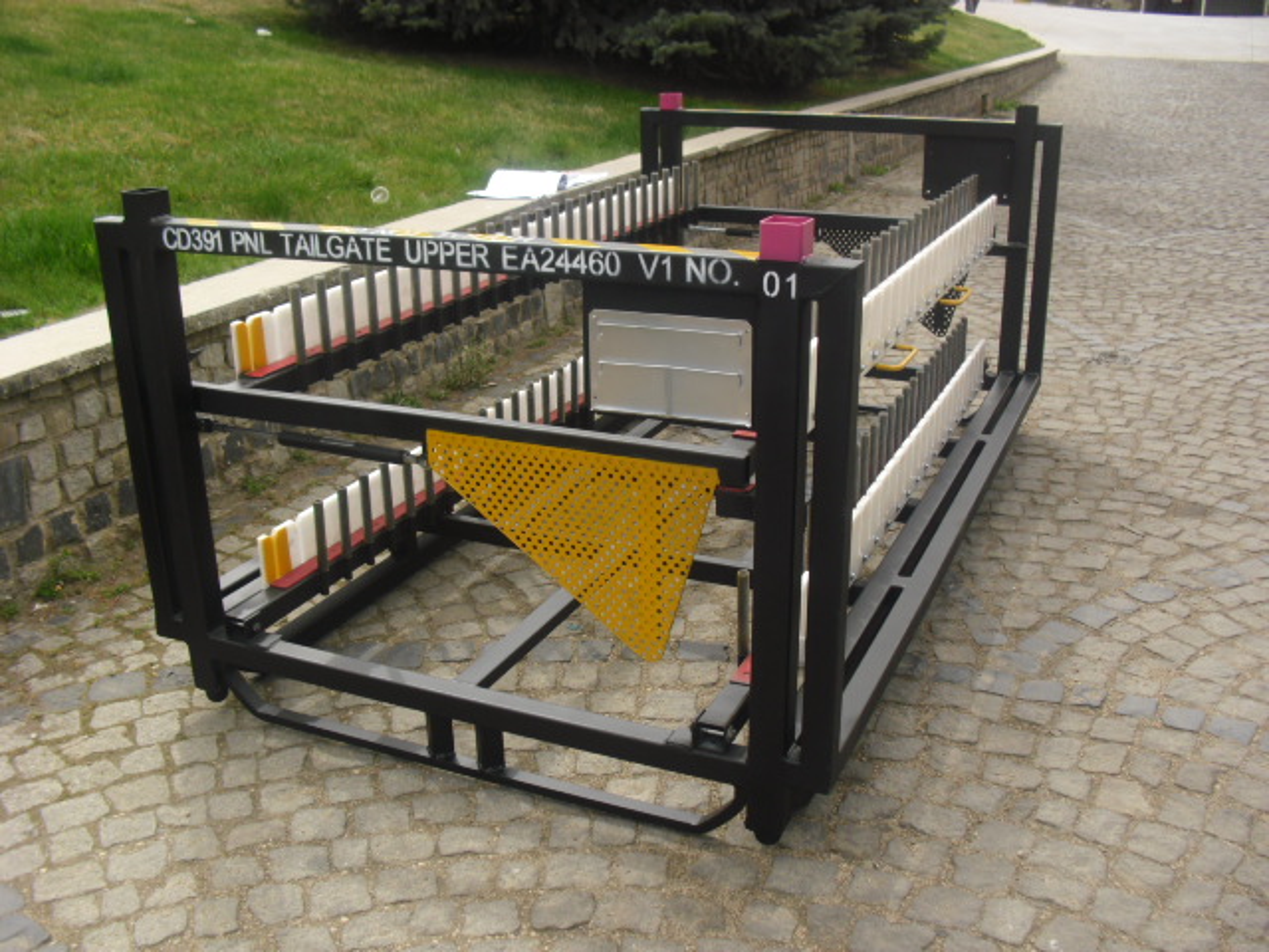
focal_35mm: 36
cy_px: 476
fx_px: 1320
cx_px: 634
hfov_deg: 51.4
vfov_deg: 39.7
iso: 100
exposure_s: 1/100
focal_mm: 6.3
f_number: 7.8
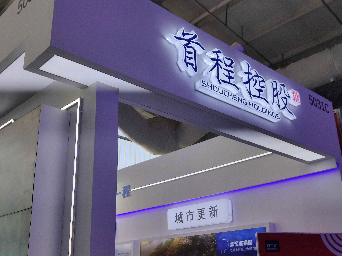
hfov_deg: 49.0
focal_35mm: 38
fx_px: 375
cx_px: 171
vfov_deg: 37.7
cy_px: 128
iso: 112
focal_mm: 4.75
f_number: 1.75
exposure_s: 1/772
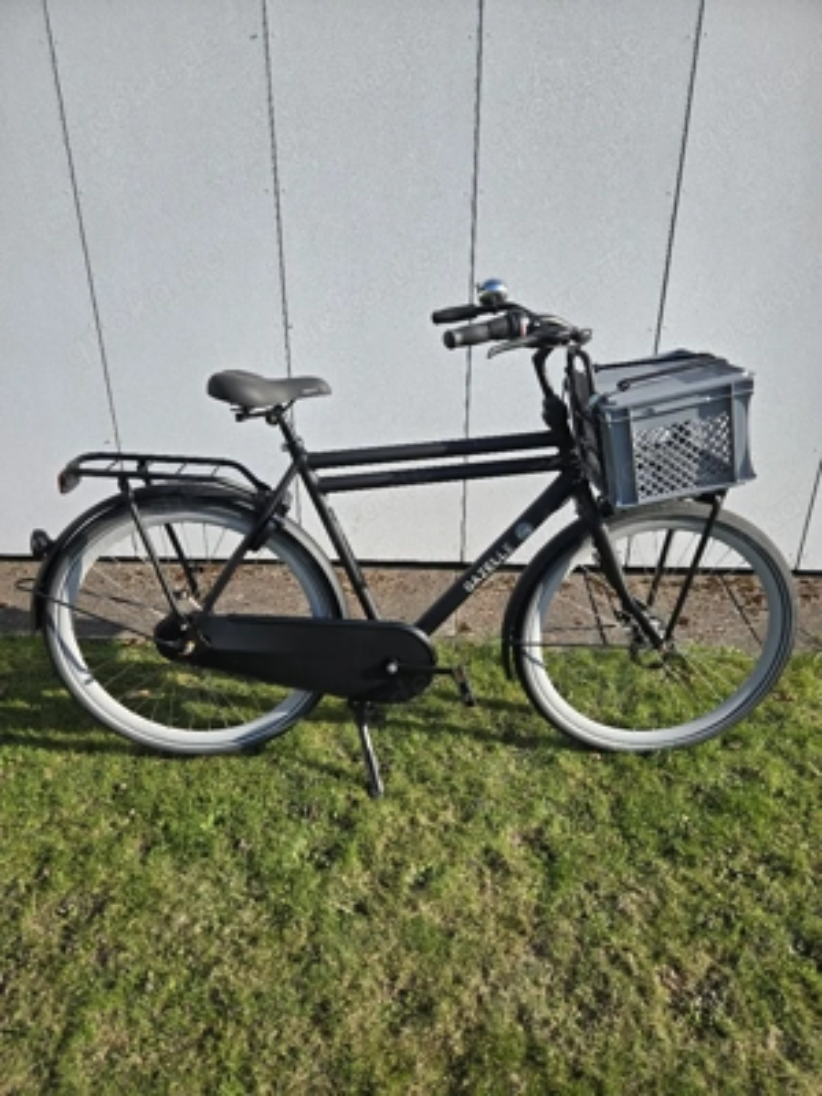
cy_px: 548
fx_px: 728
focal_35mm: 23
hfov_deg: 58.9
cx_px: 411
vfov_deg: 73.9
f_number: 1.8
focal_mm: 5.4
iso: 50
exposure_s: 1/3333
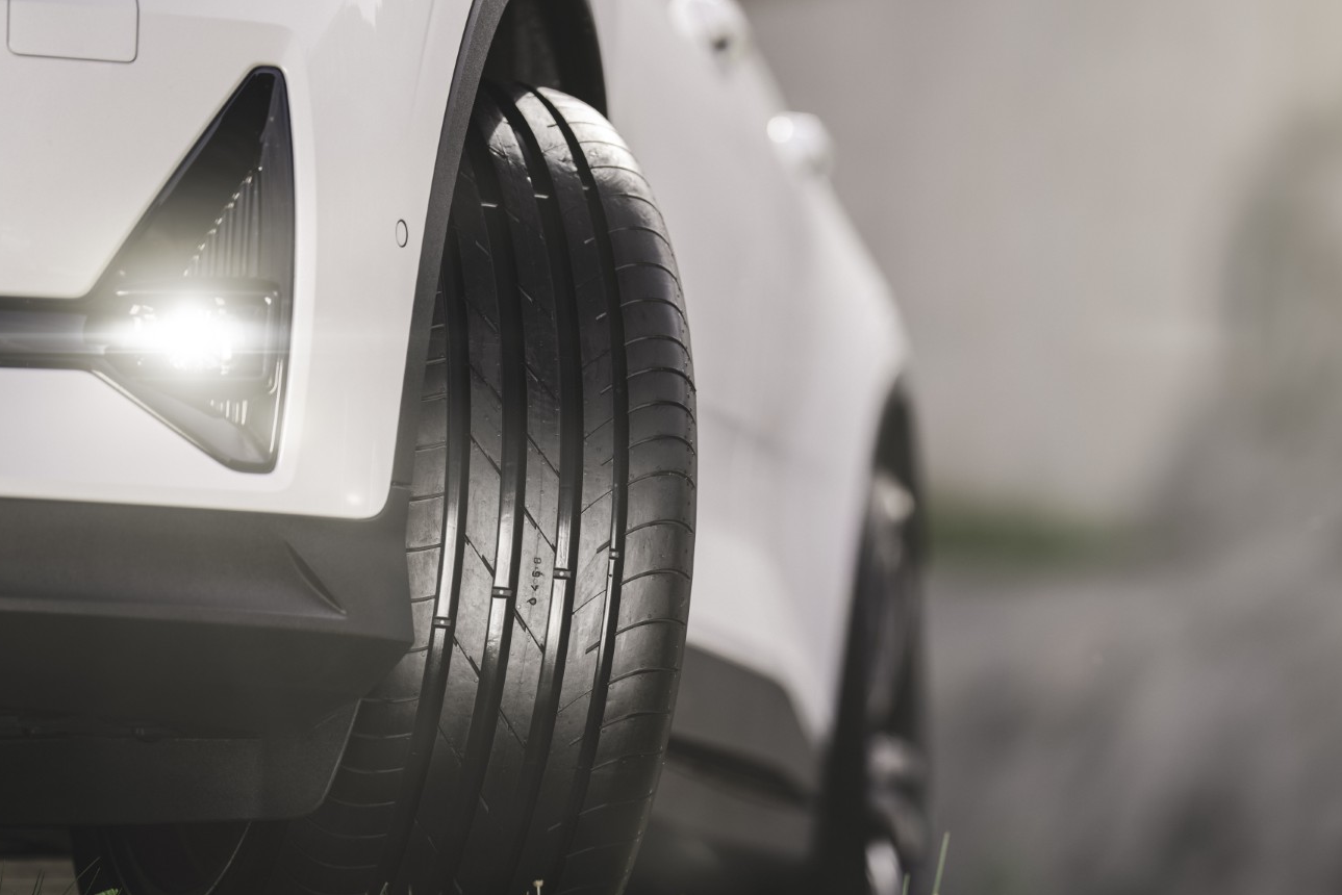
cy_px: 494
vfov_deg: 7.0
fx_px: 7308
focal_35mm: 196
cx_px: 830
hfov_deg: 10.5
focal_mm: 156
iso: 100
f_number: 2.8
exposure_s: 1/200
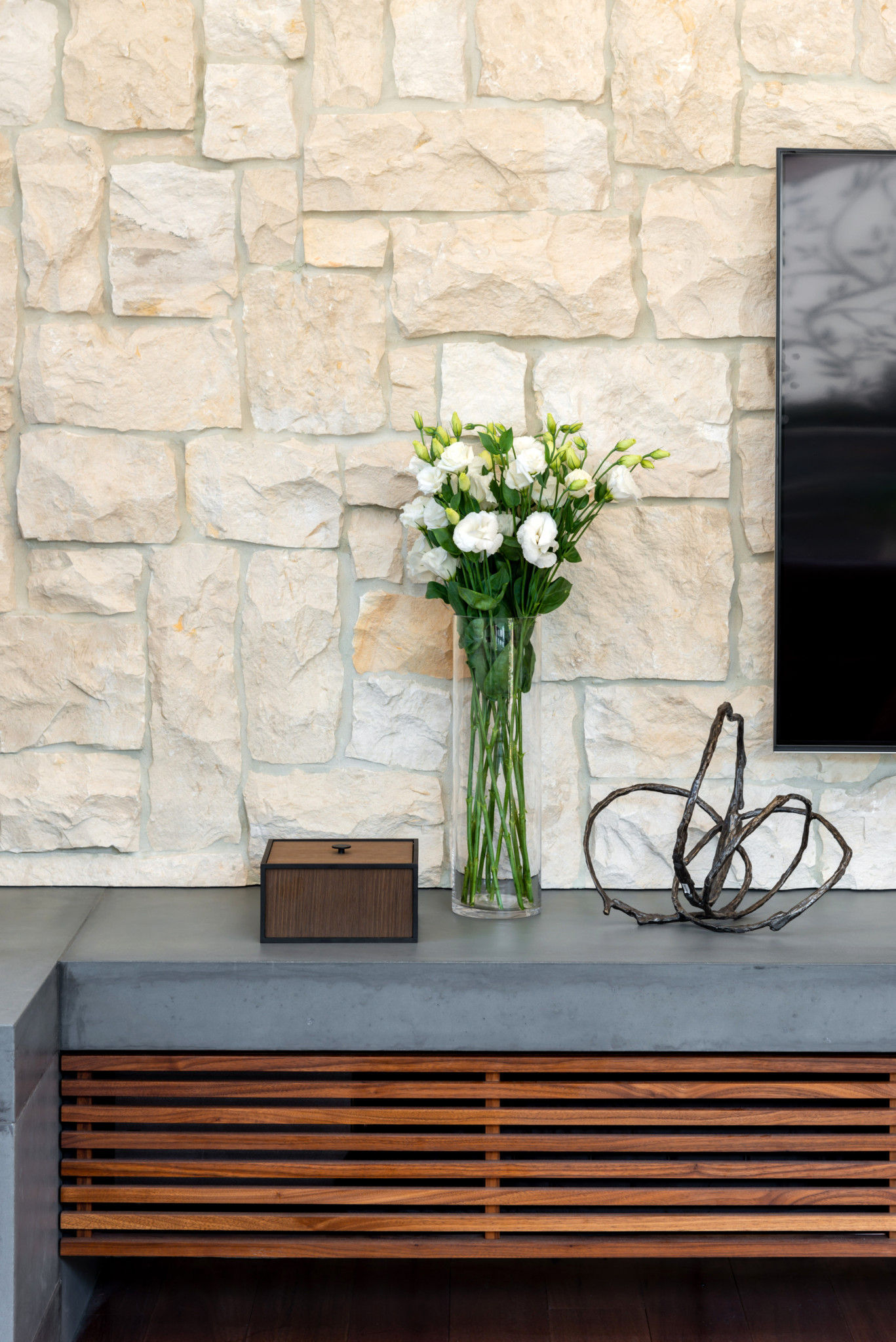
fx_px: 2797
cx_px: 448
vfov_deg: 27.0
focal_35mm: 75
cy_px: 671
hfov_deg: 18.2
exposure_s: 1/5
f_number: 7.1
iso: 100
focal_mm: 75
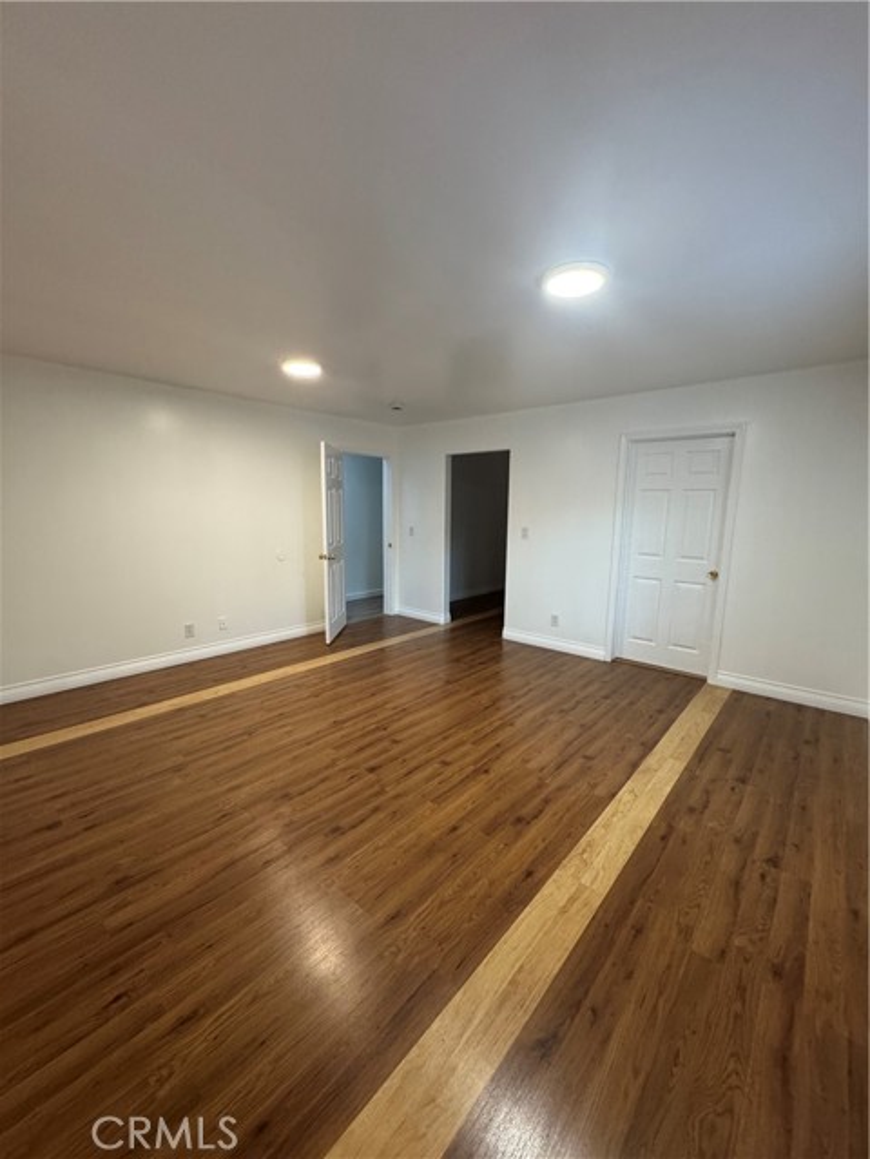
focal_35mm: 14
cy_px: 580
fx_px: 469
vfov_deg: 102.1
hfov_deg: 85.7
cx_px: 435
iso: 320
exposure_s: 1/60
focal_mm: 2.22
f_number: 2.2
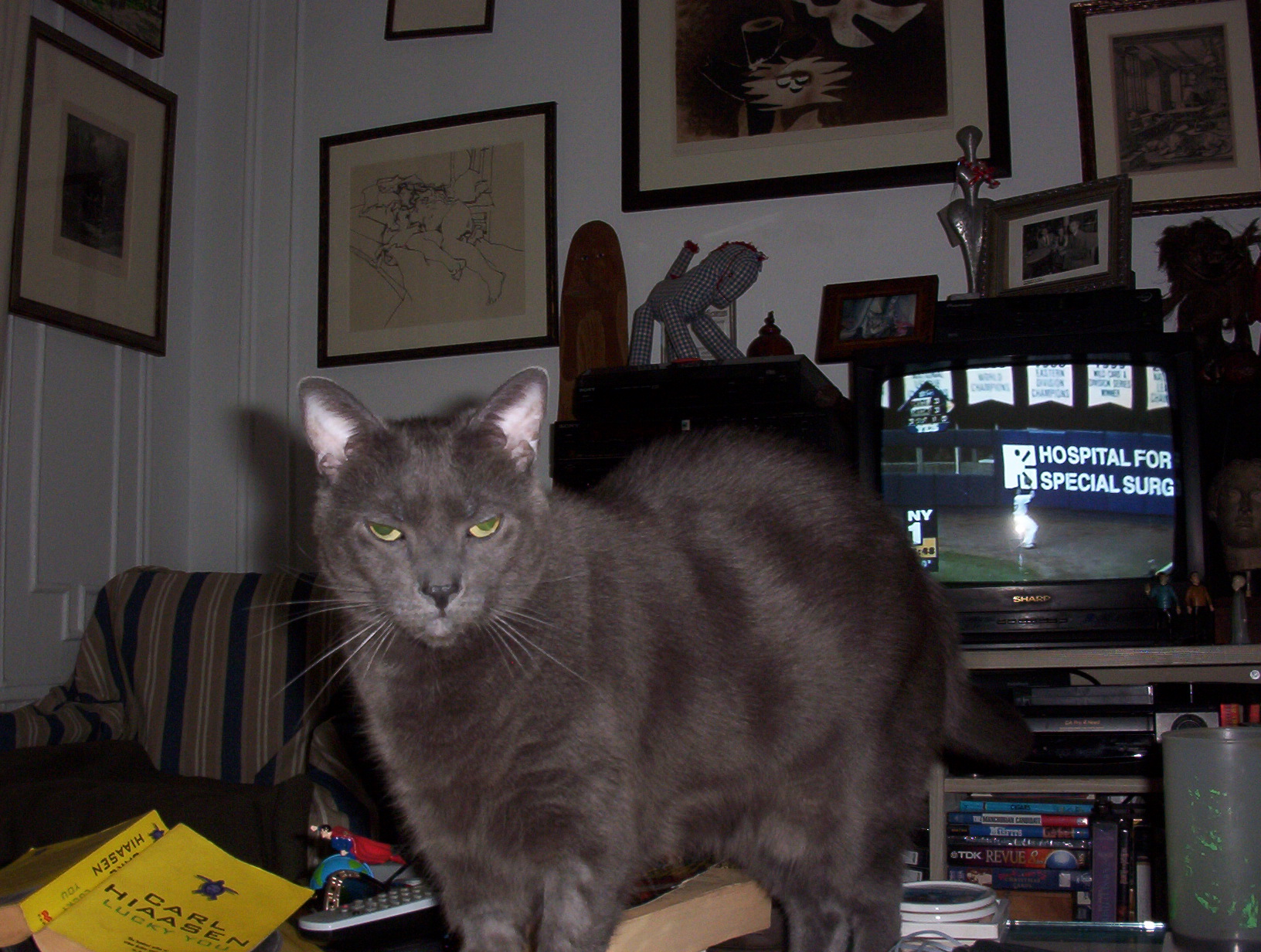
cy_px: 476
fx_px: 1424
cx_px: 630
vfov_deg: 37.0
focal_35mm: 39
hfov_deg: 47.8
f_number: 4.5
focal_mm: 6
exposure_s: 1/30
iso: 140
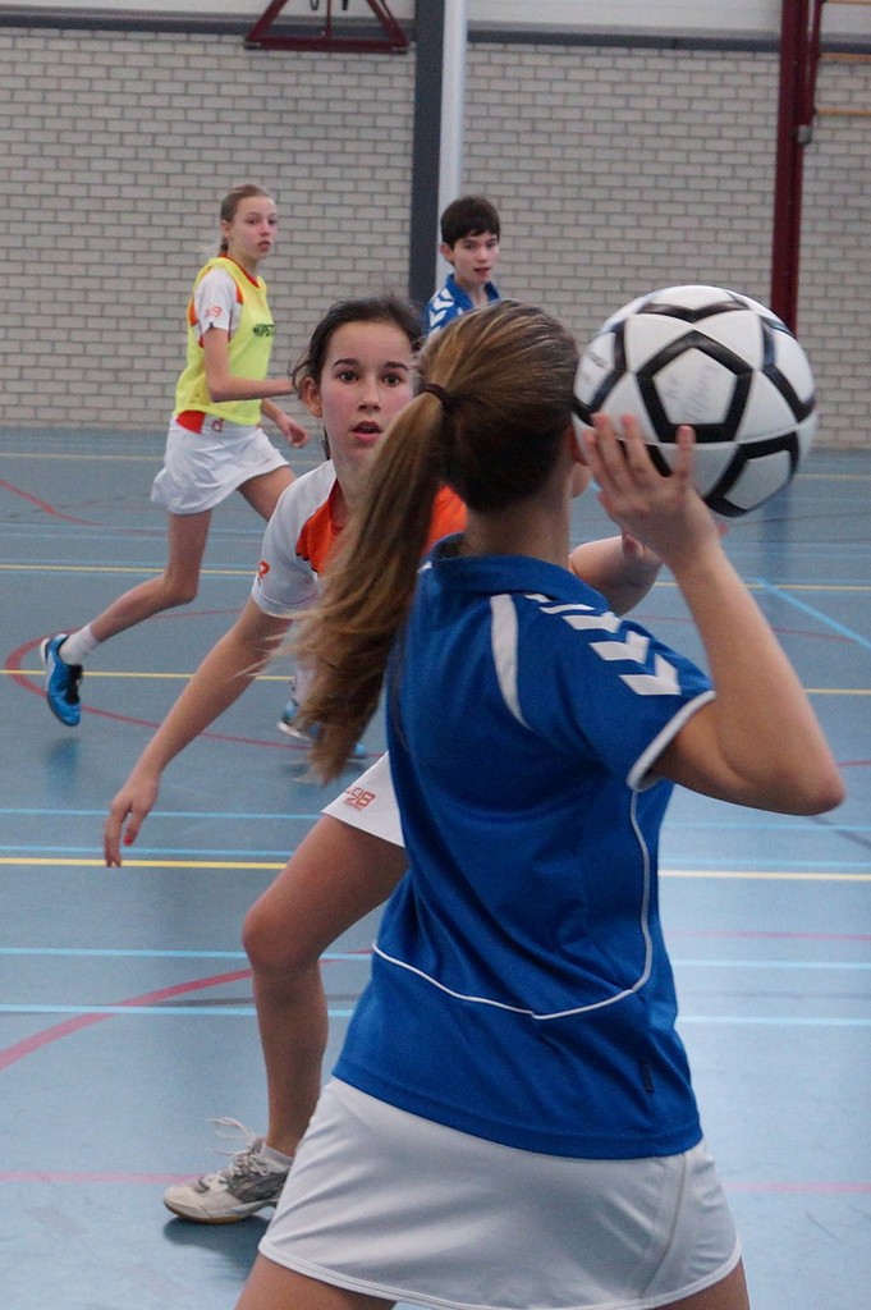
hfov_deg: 36.8
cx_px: 436
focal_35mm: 36
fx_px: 1309
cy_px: 655
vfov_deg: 53.2
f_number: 3.2
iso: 1250
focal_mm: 24
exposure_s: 1/250
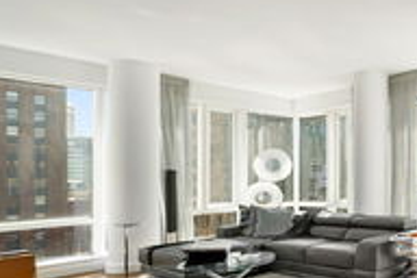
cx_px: 502
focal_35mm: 30
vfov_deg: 43.5
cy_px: 161
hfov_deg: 41.6
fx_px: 347
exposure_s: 1/40
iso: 1250
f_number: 16
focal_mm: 12
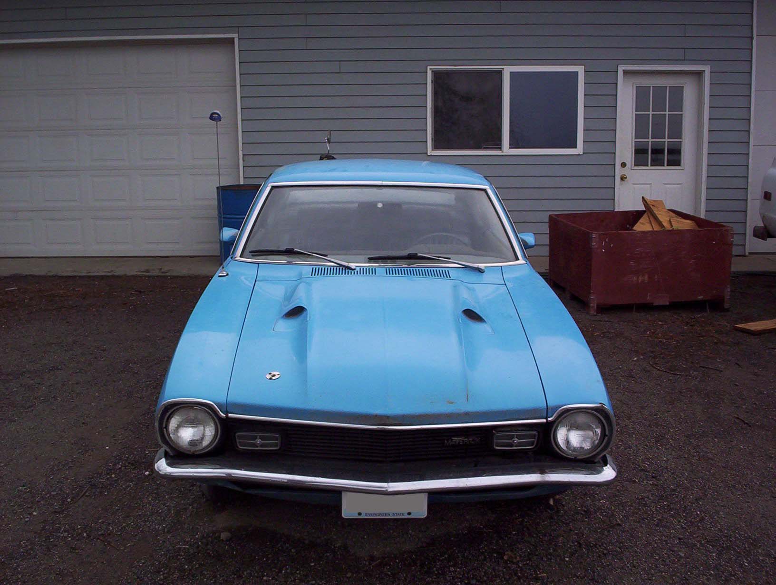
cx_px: 388
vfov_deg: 37.9
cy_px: 292
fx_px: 854
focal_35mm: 38
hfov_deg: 48.9
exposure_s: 1/398
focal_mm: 4.99
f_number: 4.5
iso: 100
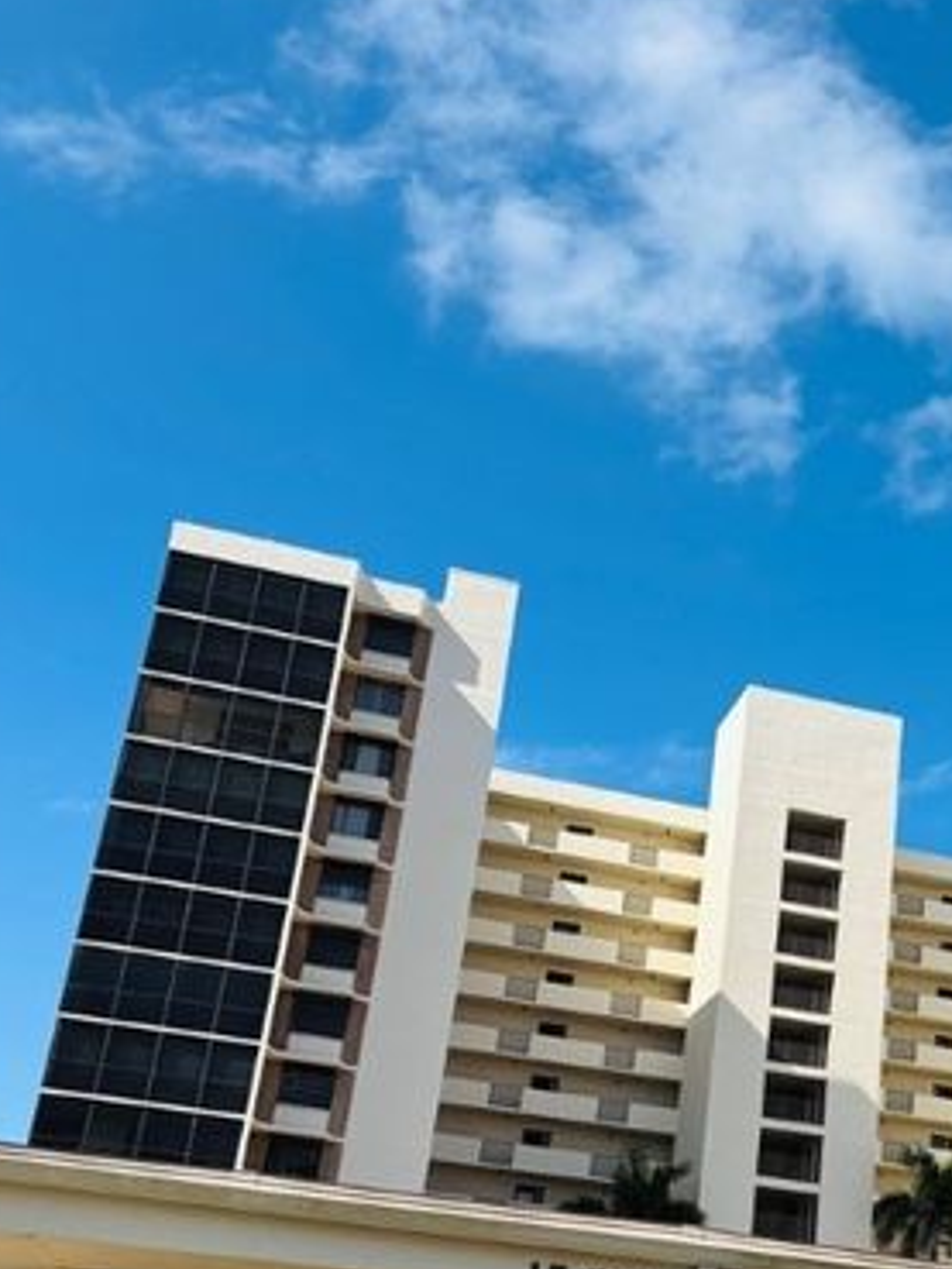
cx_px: 804
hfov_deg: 29.9
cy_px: 831
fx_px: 1722
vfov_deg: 40.0
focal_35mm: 47
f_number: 1.6
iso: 50
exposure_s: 1/3413
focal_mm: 5.96
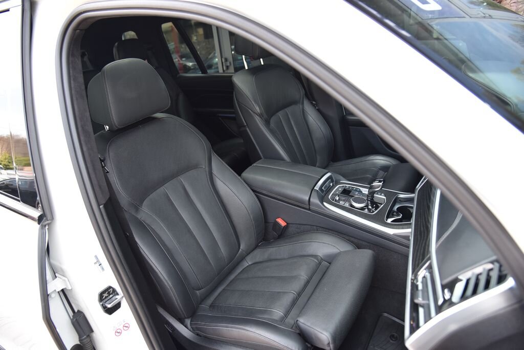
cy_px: 175
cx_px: 262
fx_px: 350
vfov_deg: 53.2
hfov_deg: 73.7
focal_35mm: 24
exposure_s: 1/200
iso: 500
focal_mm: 24
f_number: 4.5
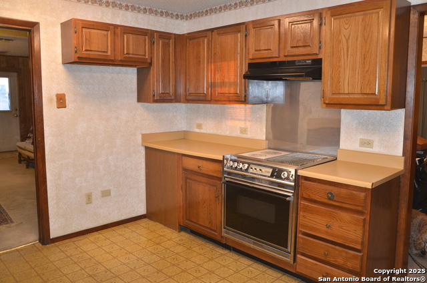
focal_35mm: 27
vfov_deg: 47.7
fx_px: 320
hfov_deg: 67.5
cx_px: 214
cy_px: 142
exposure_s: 1/60
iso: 800
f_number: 3.5
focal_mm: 18
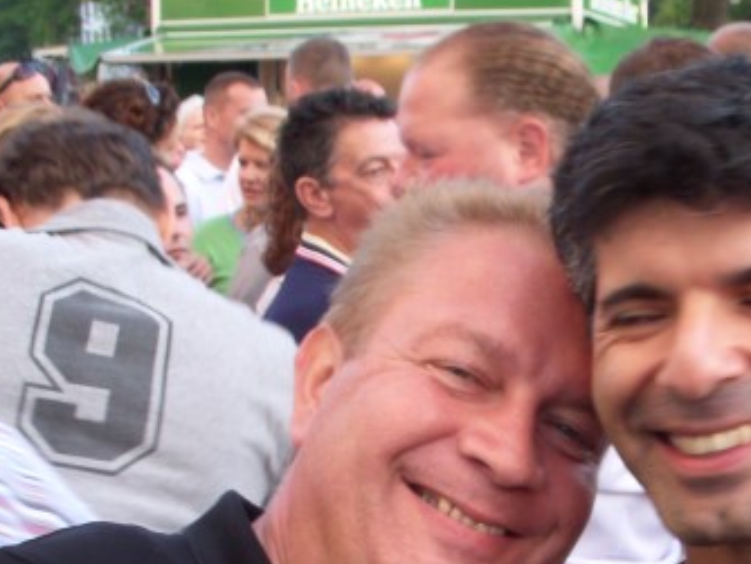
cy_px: 510
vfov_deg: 16.1
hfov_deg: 21.2
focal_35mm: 91
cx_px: 618
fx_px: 1976
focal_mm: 6.3
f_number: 3.3
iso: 100
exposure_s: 1/40
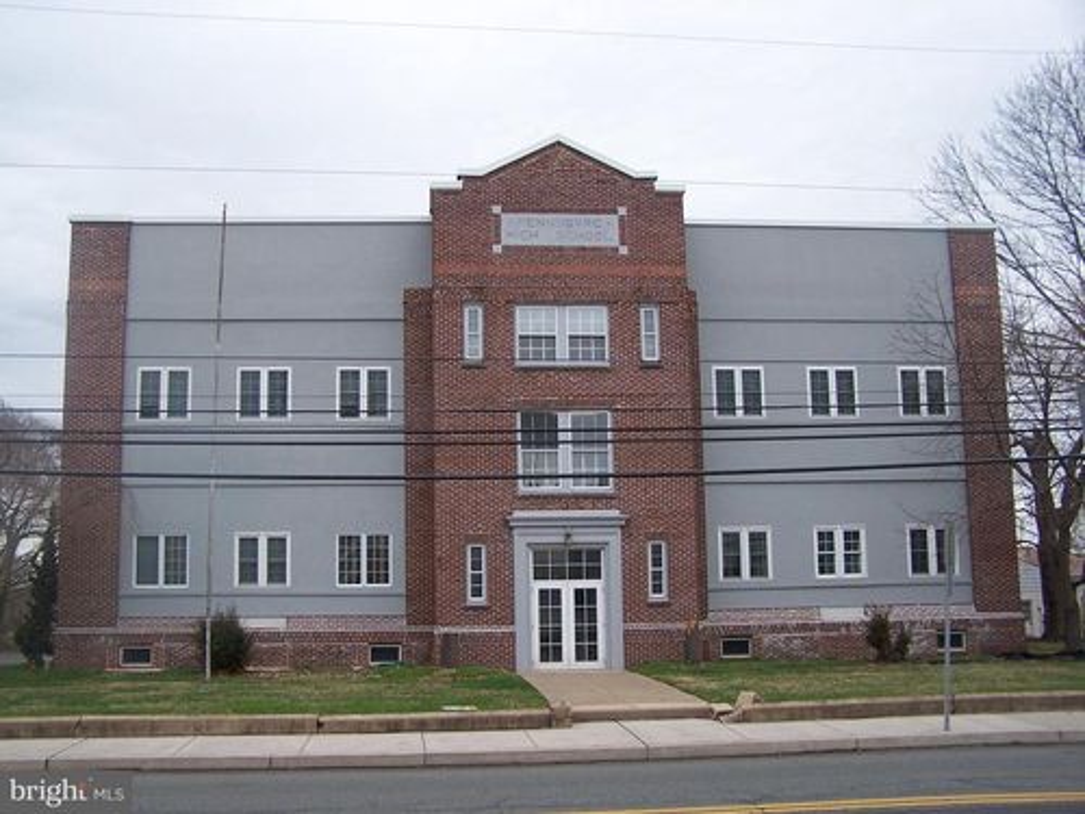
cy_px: 407
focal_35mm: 38
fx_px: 1191
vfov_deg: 37.7
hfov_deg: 49.0
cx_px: 542
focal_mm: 6.3
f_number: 2.8
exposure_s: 1/350
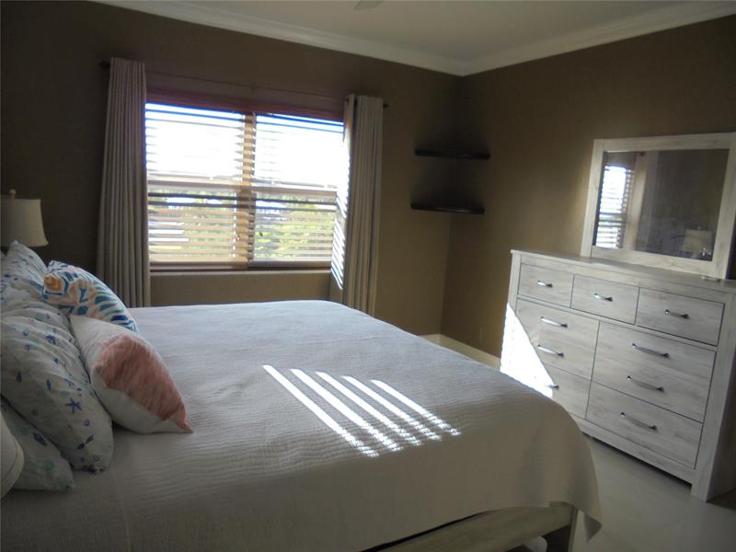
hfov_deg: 67.3
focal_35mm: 26
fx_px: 553
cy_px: 276
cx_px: 368
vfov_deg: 53.1
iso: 100
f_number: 3.5
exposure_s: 1/50
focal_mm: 4.6
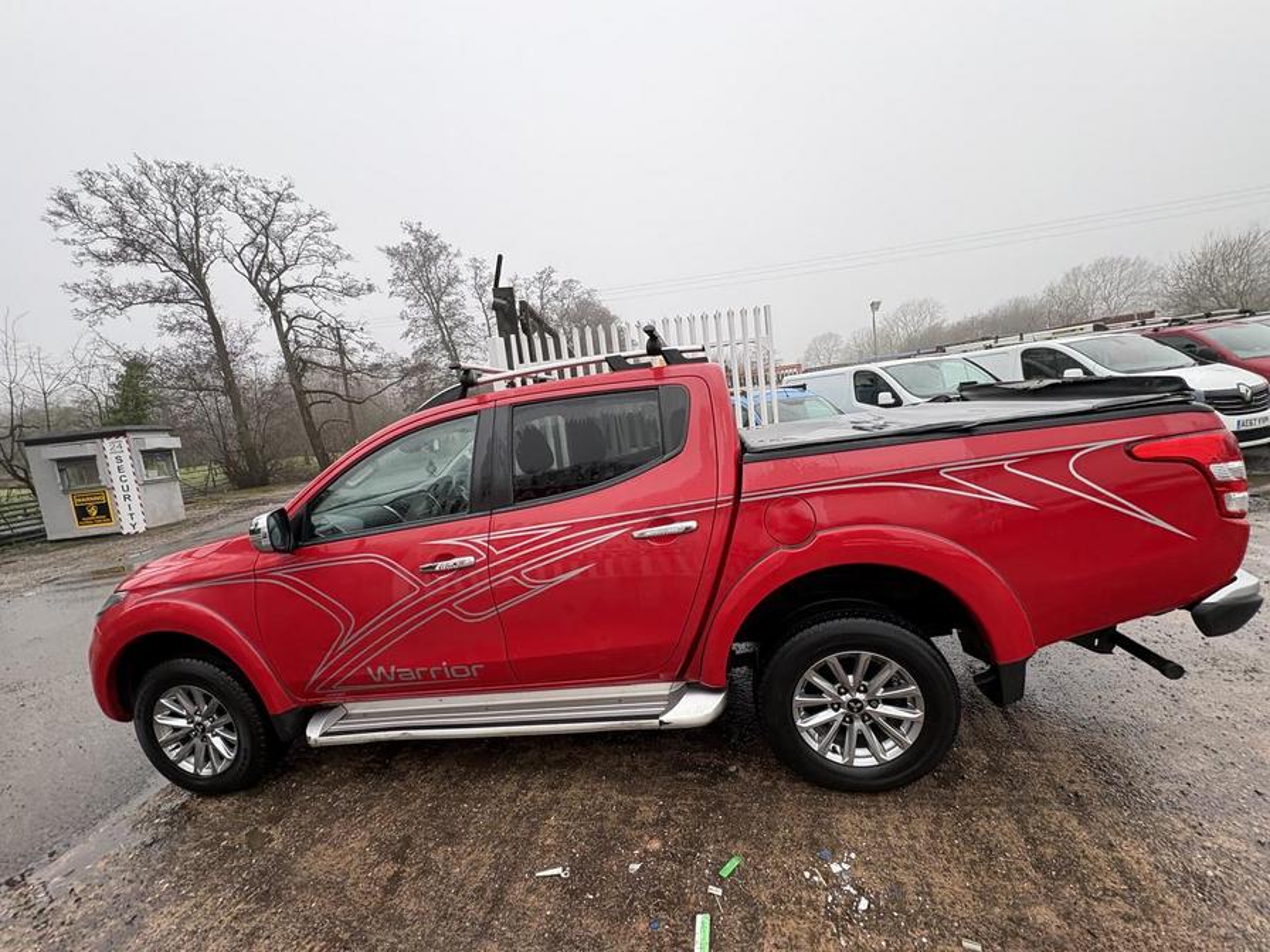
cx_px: 635
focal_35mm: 14
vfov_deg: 85.7
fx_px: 514
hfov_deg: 102.1
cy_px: 476
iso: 64
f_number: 2.2
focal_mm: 2.22
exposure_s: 1/99
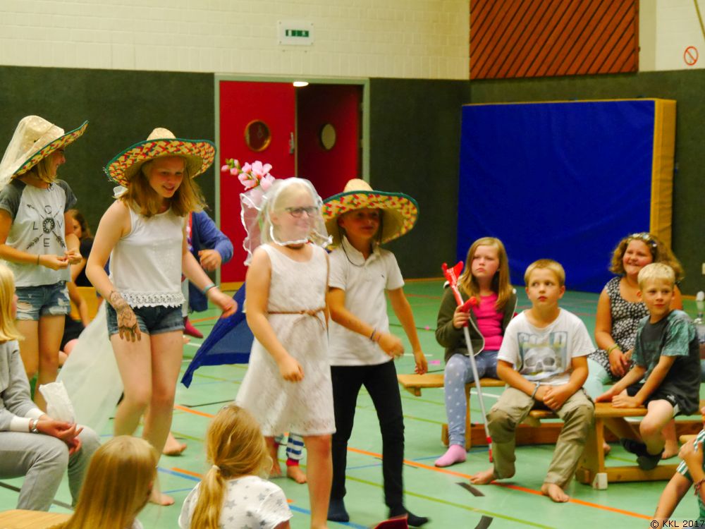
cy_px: 264
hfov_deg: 24.4
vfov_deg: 18.4
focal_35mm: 80
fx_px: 1629
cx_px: 352
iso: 3200
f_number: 4.7
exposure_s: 1/60
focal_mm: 40
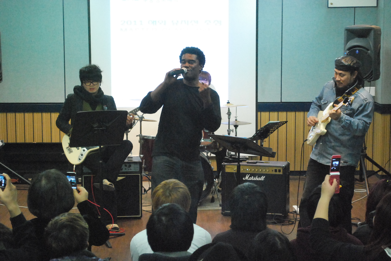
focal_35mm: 82
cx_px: 196
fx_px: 897
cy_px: 130
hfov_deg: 24.6
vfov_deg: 16.6
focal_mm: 55
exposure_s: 1/40
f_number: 5.6
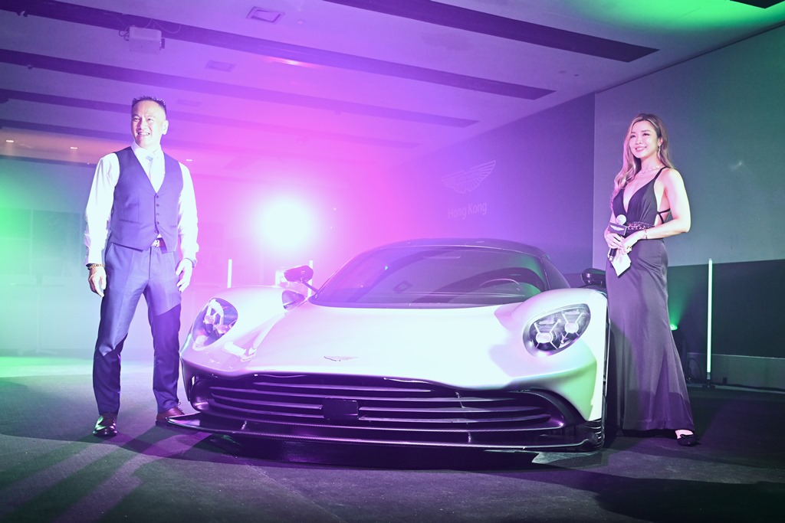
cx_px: 392
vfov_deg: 42.3
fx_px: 676
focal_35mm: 31
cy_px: 262
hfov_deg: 60.3
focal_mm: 31
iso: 2000
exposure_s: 1/100
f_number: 3.5
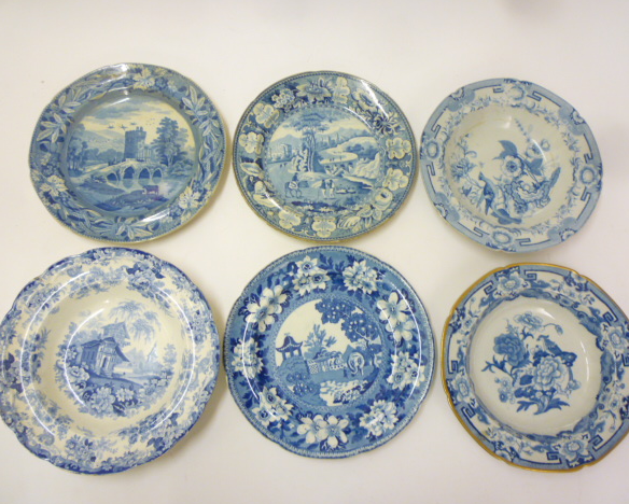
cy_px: 252
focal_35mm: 31
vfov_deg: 47.2
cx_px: 323
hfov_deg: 57.1
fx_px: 577
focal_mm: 5.2
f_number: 3.3
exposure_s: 1/30
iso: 250
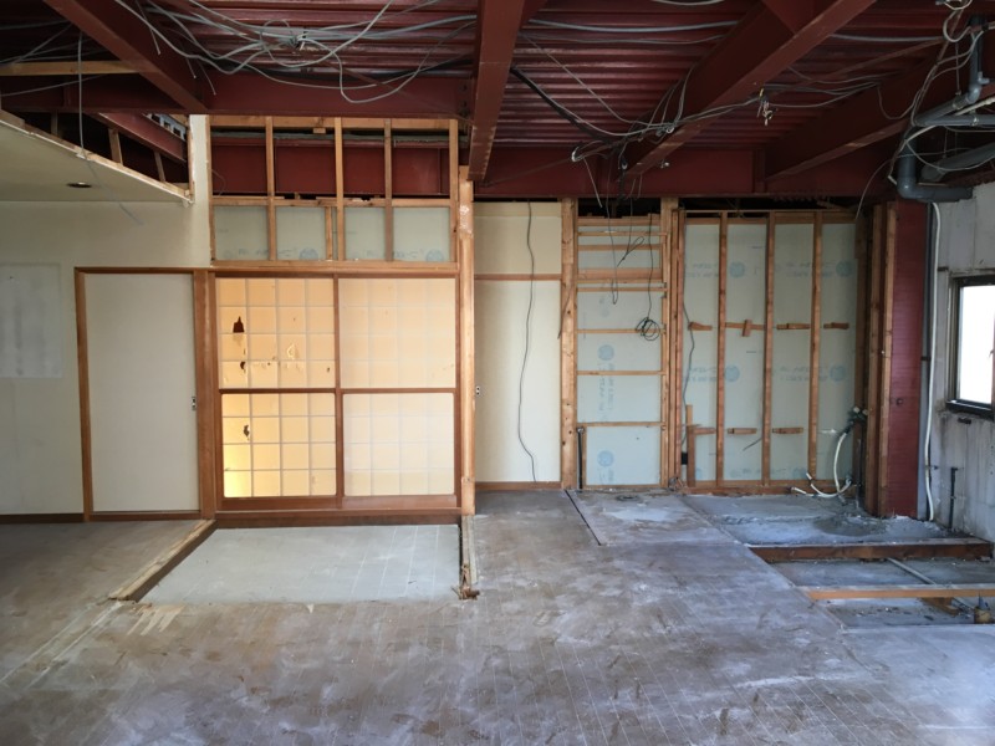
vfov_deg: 48.2
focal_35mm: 29
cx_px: 498
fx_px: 834
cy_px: 373
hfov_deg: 61.7
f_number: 2.2
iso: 64
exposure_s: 1/30
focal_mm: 4.15
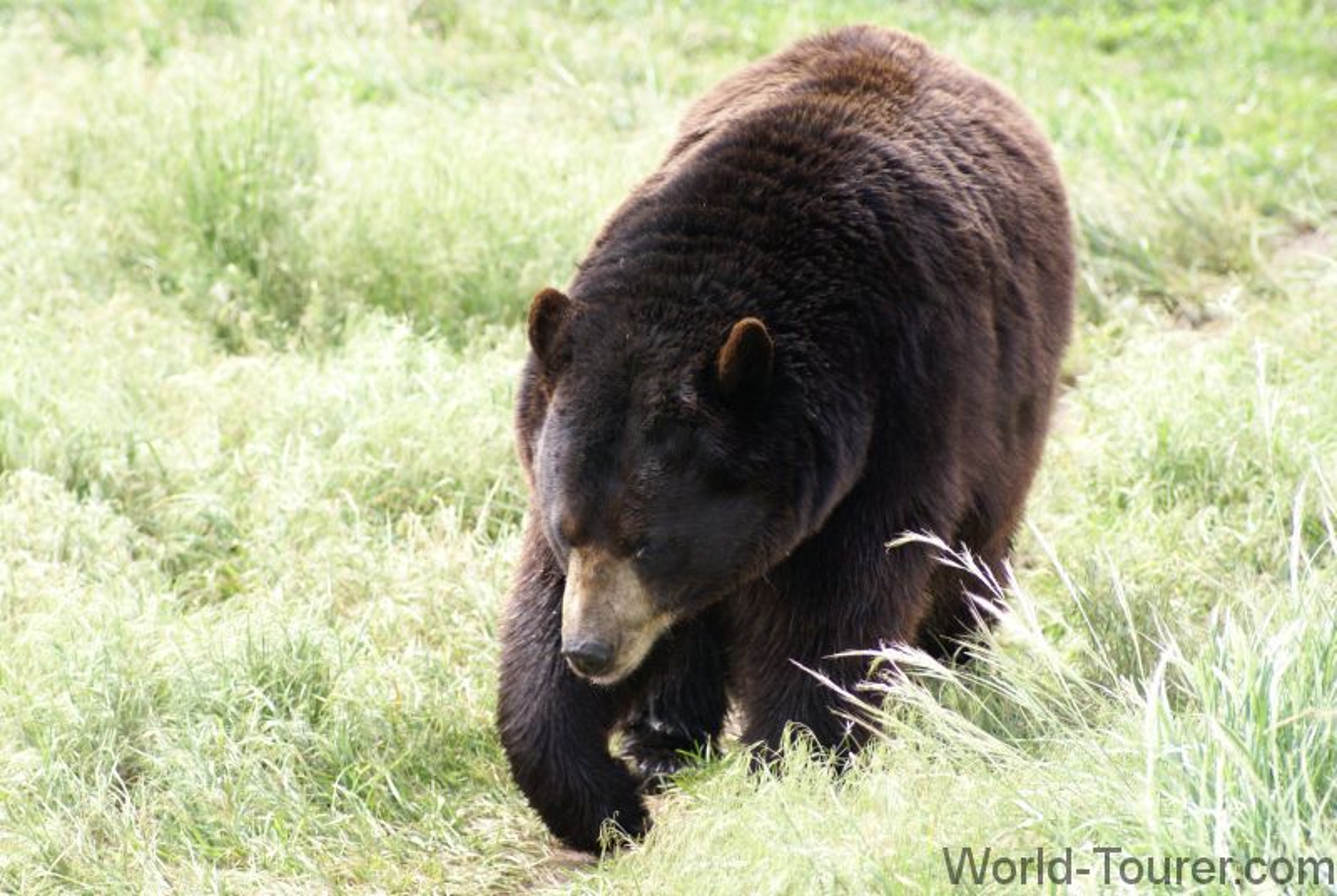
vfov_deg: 5.1
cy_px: 448
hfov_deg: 7.6
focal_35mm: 270
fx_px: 10042
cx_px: 668
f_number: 5.6
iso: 400
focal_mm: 180
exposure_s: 1/320
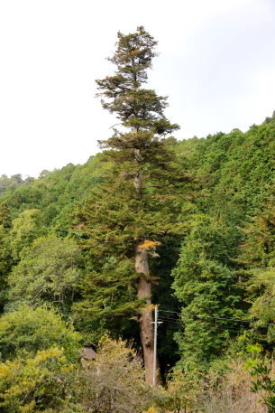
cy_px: 206
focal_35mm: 55
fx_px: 630
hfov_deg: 24.6
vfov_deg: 36.2
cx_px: 138
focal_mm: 55
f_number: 9
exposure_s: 1/80
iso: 320
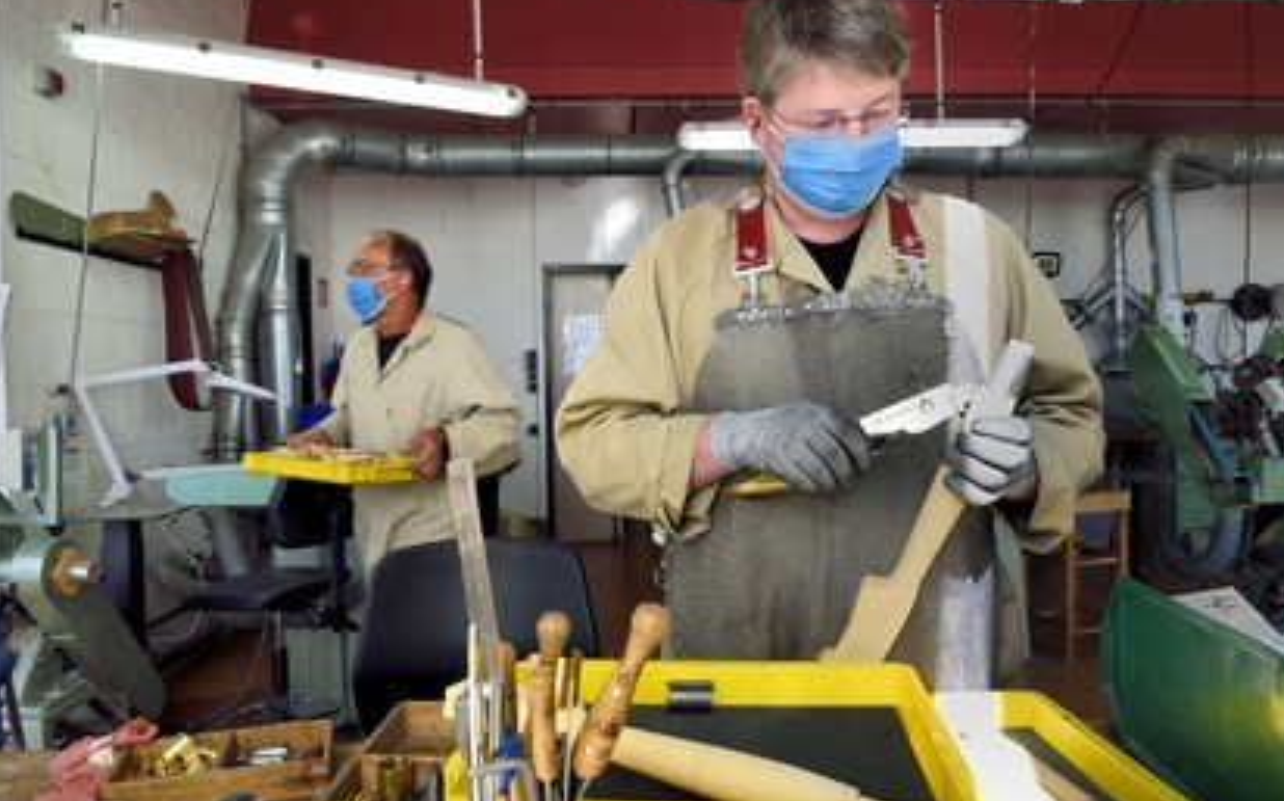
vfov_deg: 49.2
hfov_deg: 72.6
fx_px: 874
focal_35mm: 25
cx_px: 644
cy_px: 396
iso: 800
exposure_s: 1/125
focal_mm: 24
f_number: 10
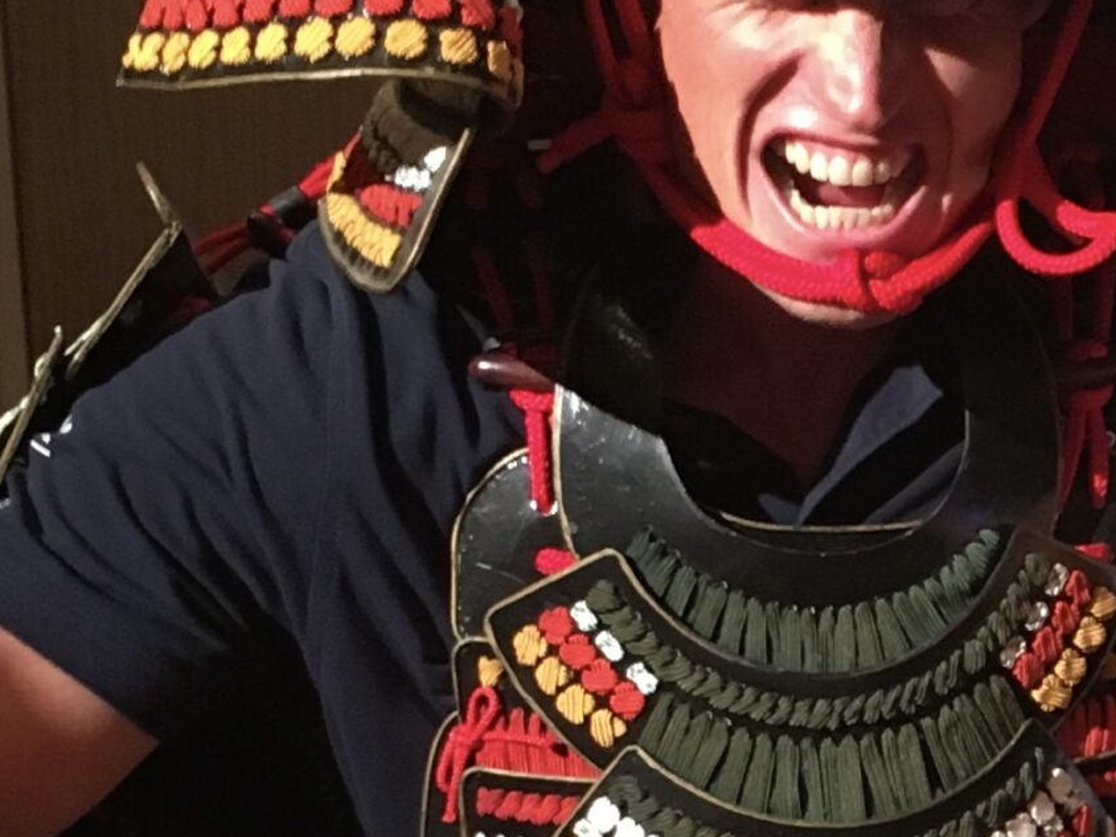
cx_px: 1320
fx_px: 2837
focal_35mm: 88
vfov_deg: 16.8
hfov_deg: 20.8
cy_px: 405
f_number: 2.2
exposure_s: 1/30
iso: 125
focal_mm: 4.15
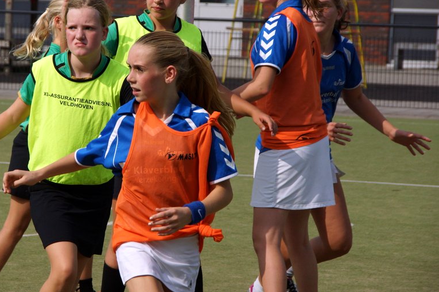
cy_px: 100
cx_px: 157
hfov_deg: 8.5
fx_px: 2939
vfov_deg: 5.7
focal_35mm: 241
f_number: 8
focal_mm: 120
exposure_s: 1/2000
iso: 400
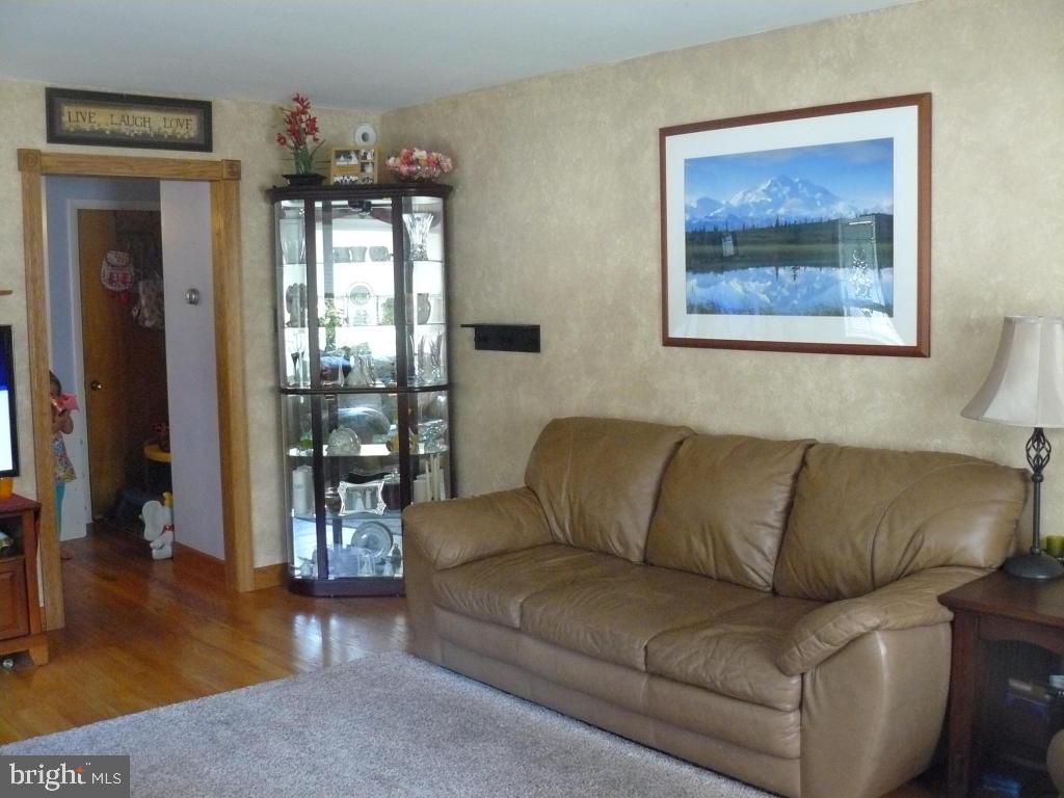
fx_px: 1107
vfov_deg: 39.7
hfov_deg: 51.4
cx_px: 532
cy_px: 399
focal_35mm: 36
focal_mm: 6
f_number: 2.8
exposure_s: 1/30
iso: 400
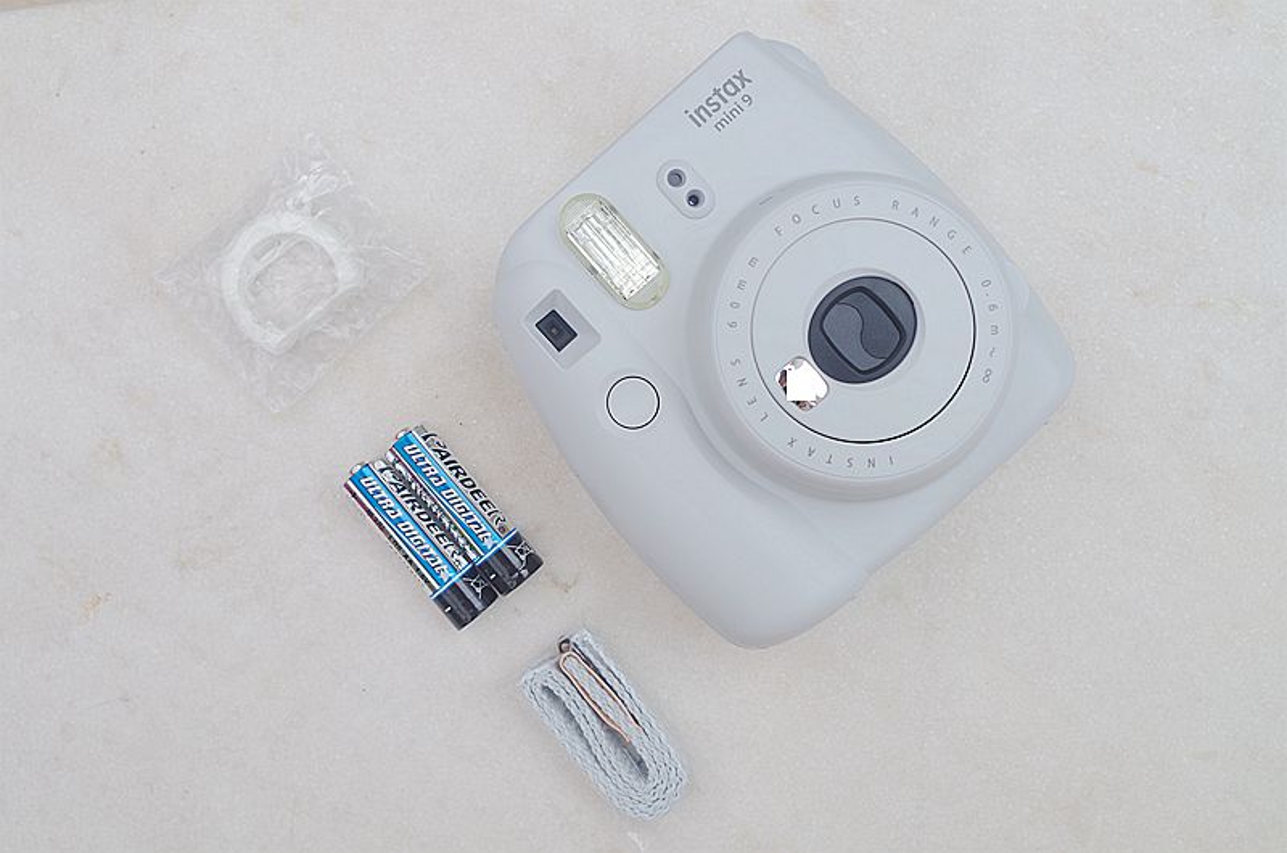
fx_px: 1499
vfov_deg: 31.8
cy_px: 426
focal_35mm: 42
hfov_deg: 46.5
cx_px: 644
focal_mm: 28.13
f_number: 5.6
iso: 100
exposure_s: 1/250
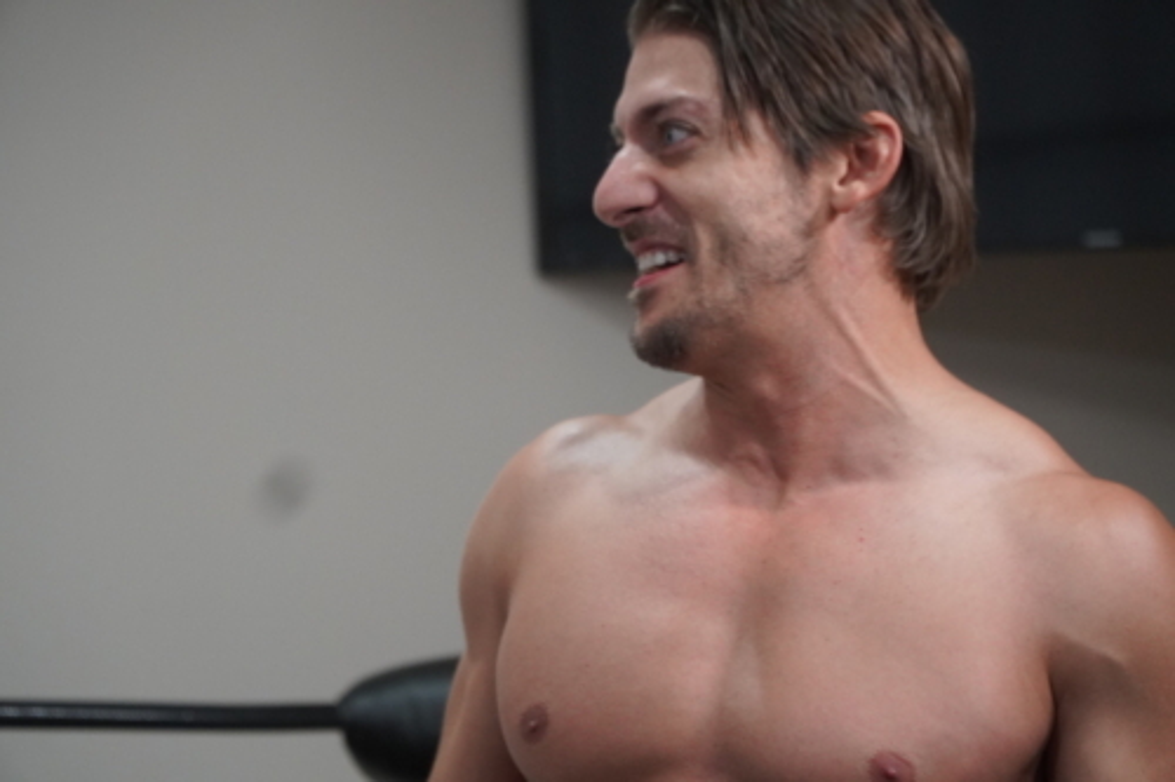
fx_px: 5139
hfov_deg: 13.0
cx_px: 588
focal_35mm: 158
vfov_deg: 8.7
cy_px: 391
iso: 3200
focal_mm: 105
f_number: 4
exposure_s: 1/200
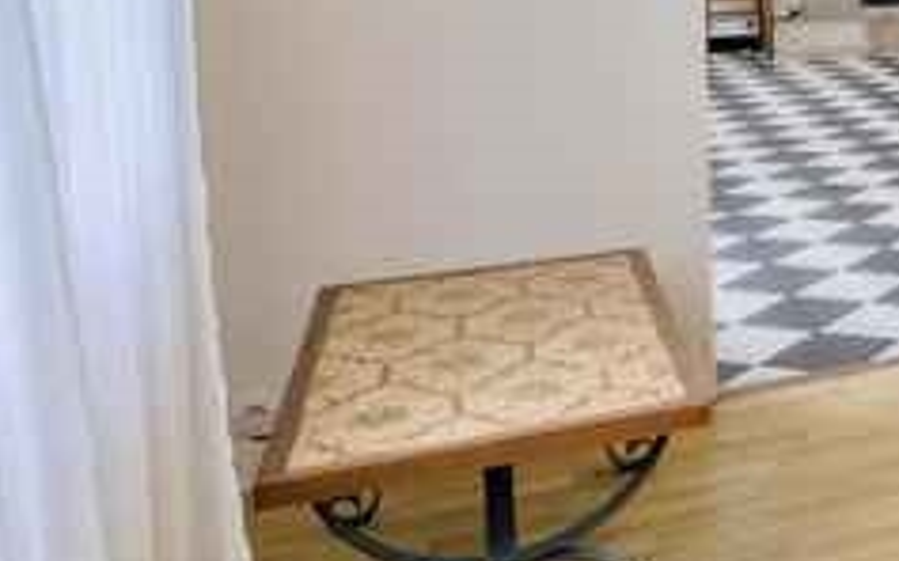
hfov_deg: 27.0
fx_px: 1347
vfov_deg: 22.4
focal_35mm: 55
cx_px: 1324
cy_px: -40
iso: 800
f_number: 8
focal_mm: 16
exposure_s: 1/40
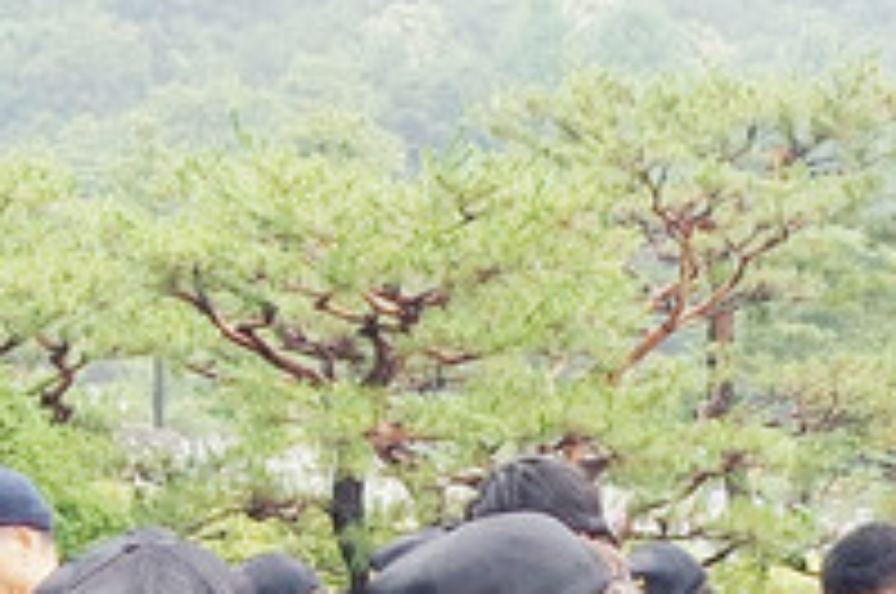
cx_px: 995
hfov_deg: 17.1
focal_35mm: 116
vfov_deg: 10.5
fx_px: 2882
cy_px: 1328
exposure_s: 1/100
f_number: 5
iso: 200
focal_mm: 9
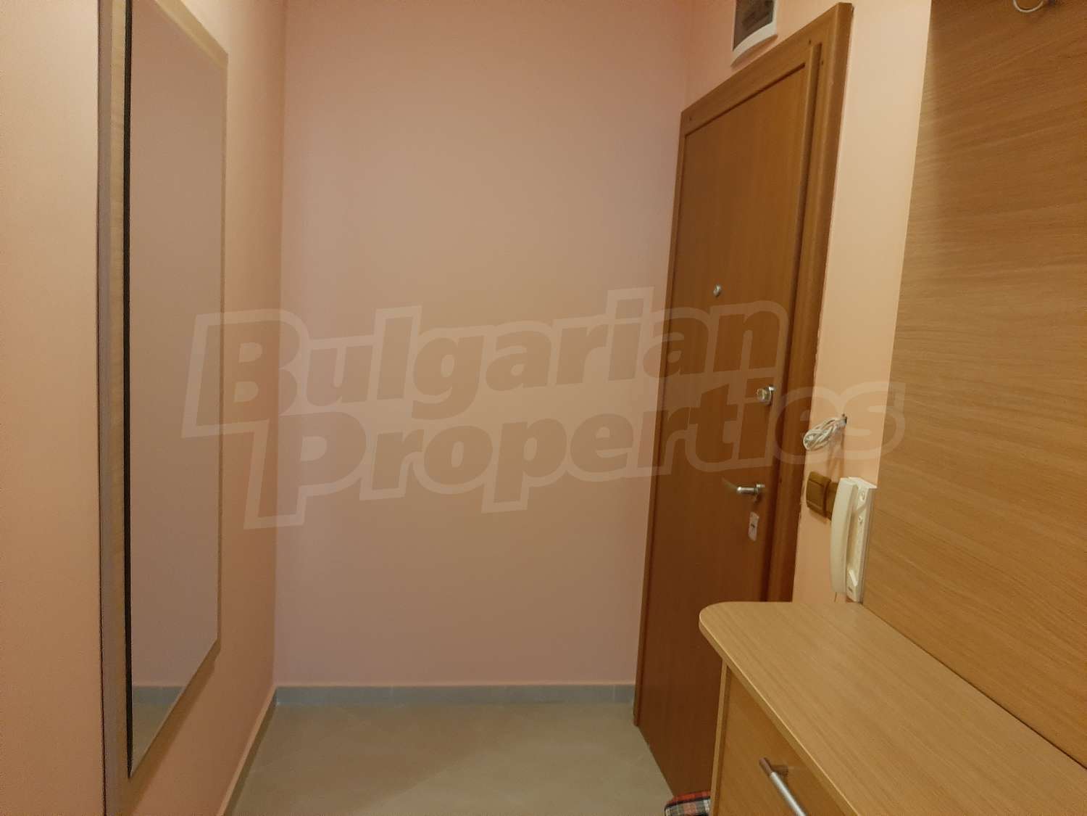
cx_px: 544
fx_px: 816
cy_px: 408
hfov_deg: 67.3
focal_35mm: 26
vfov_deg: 53.1
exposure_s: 1/25
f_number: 1.7
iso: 200
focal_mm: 3.93
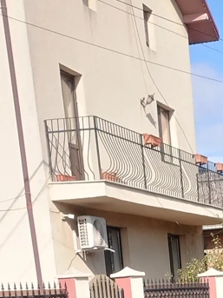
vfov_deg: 16.6
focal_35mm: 101
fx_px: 868
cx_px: 246
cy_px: 519
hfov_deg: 14.3
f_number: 1.8
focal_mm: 6.24
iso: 100
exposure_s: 1/371
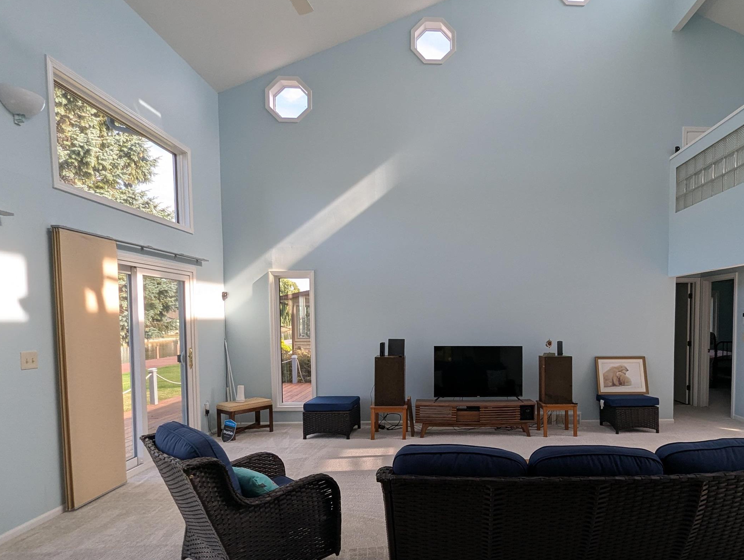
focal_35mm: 19
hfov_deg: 83.1
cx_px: 460
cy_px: 336
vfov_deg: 68.1
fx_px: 409
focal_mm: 1.95
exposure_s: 1/185
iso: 39
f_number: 2.2
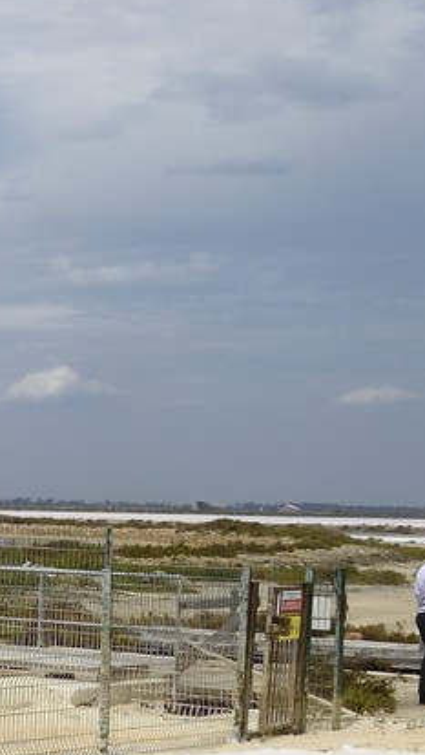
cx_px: -832
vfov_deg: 21.9
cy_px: 536
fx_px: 1943
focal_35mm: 97
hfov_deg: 9.7
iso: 200
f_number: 18
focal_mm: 24
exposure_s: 1/200
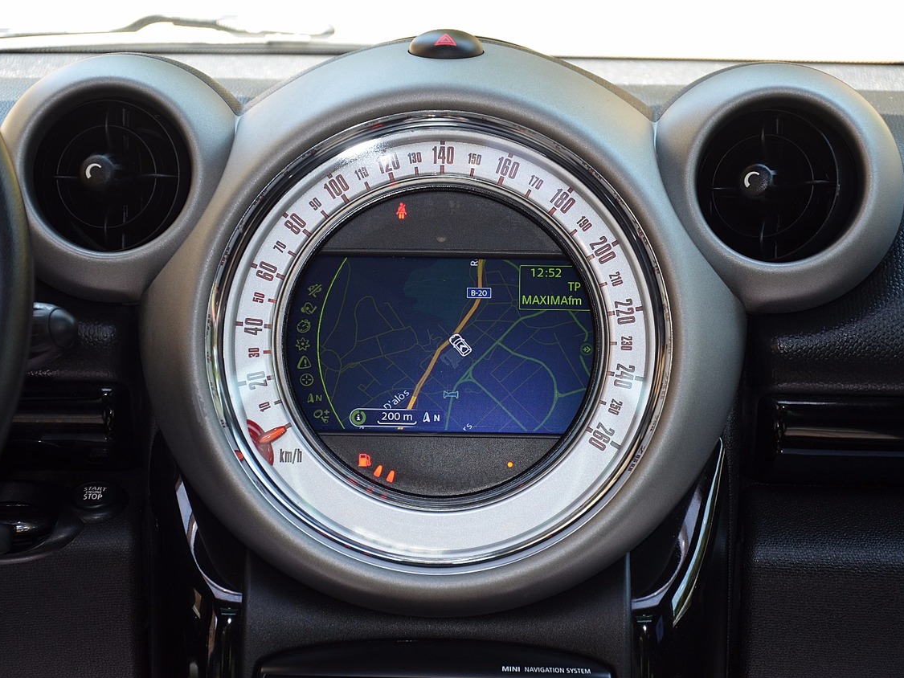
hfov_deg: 20.6
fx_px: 2481
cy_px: 339
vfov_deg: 15.6
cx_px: 444
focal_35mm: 95
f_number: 5
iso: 400
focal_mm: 58
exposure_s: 1/100
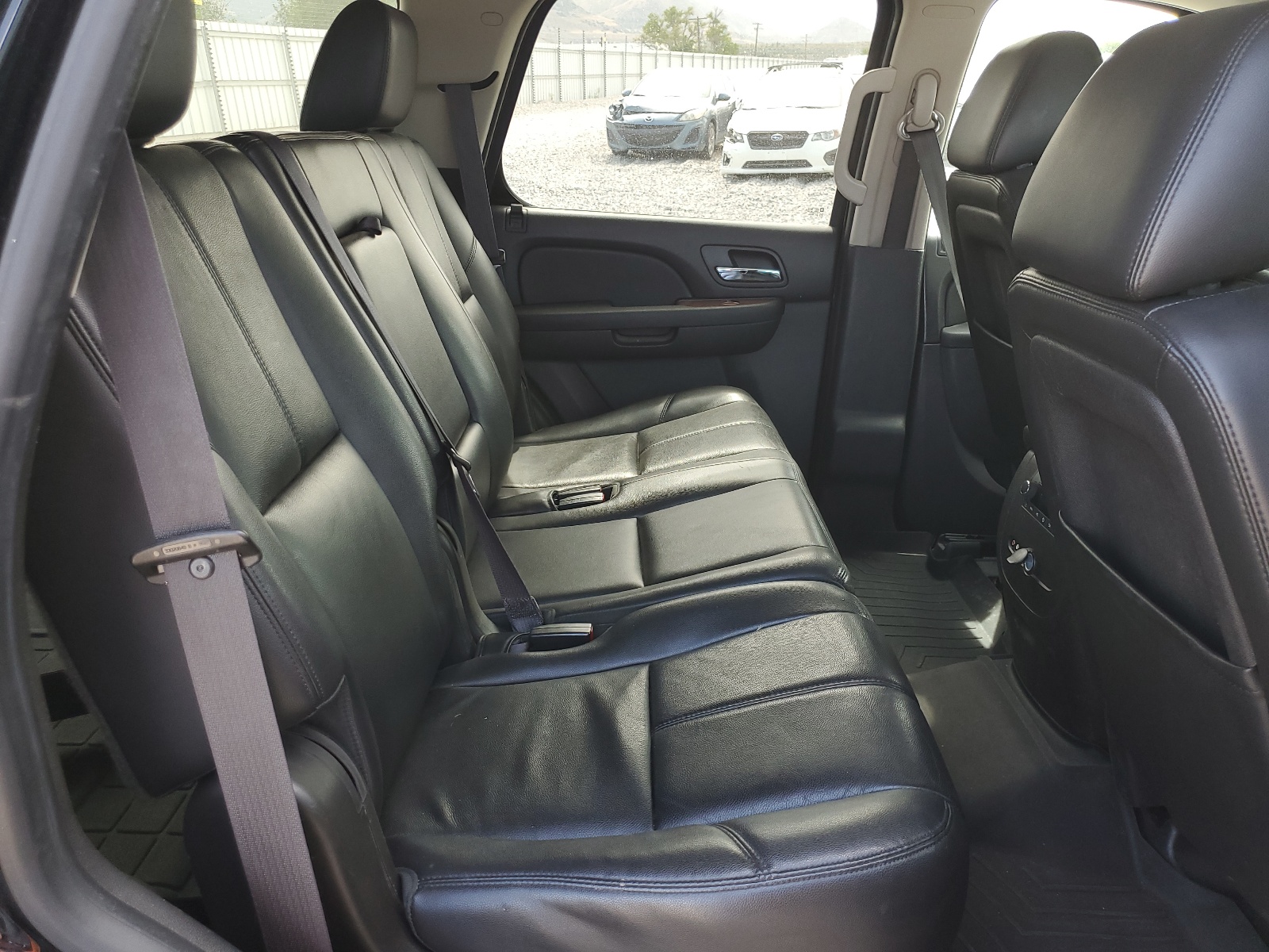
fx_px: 953
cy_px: 476
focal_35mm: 26
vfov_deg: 53.1
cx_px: 634
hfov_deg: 67.3
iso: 59
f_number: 1.5
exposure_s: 1/120
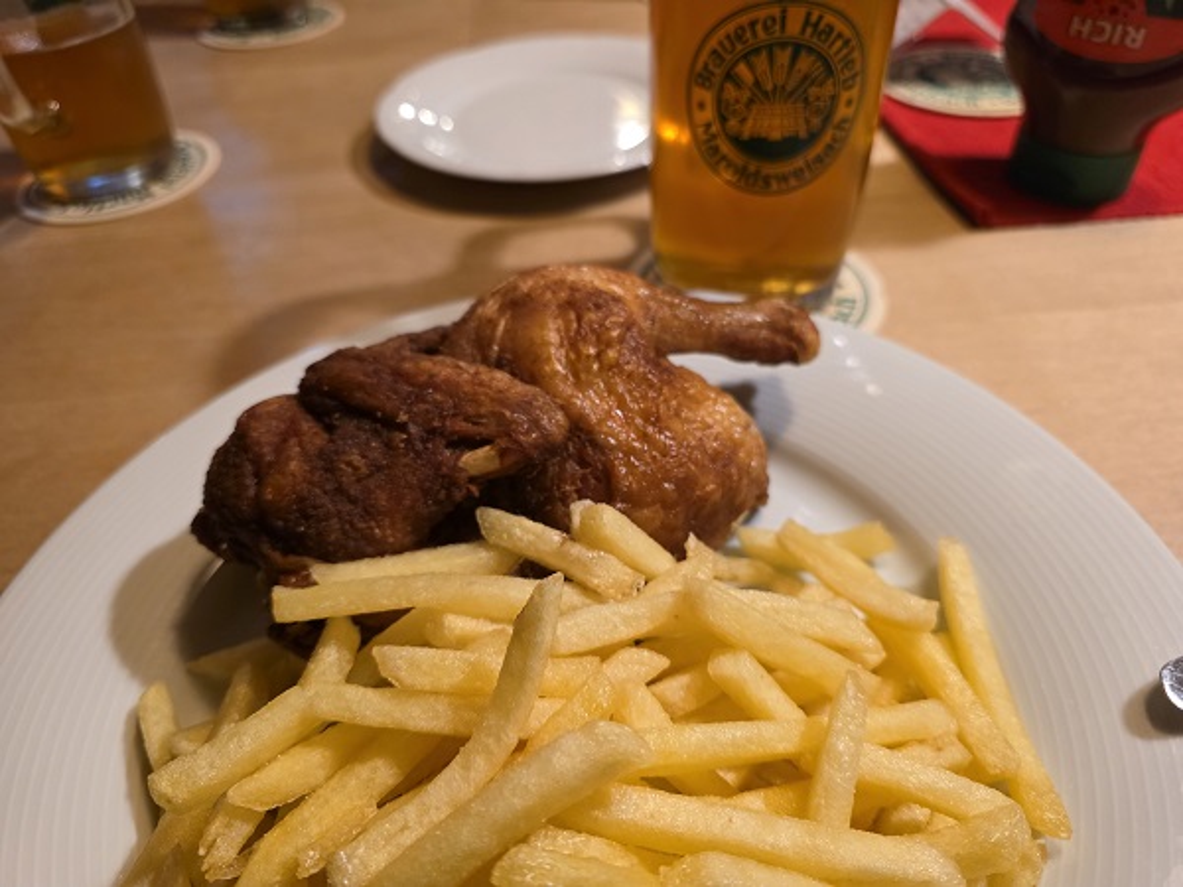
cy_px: 444
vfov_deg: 58.9
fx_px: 786
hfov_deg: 73.9
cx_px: 592
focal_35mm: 23
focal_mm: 6.3
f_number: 1.7
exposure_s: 1/100
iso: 640
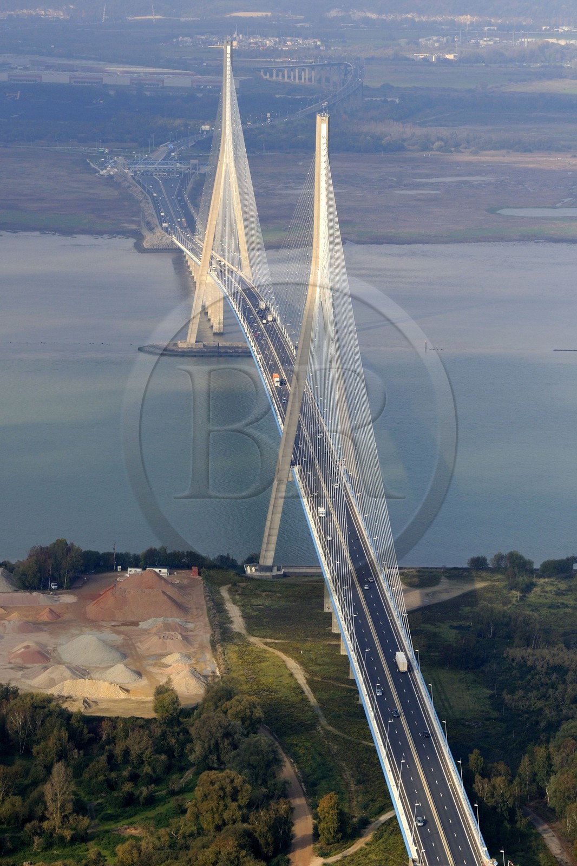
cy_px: 433
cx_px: 288
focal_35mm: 135
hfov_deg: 10.2
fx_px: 3247
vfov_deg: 15.2
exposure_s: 1/800
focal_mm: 135
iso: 400
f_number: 8
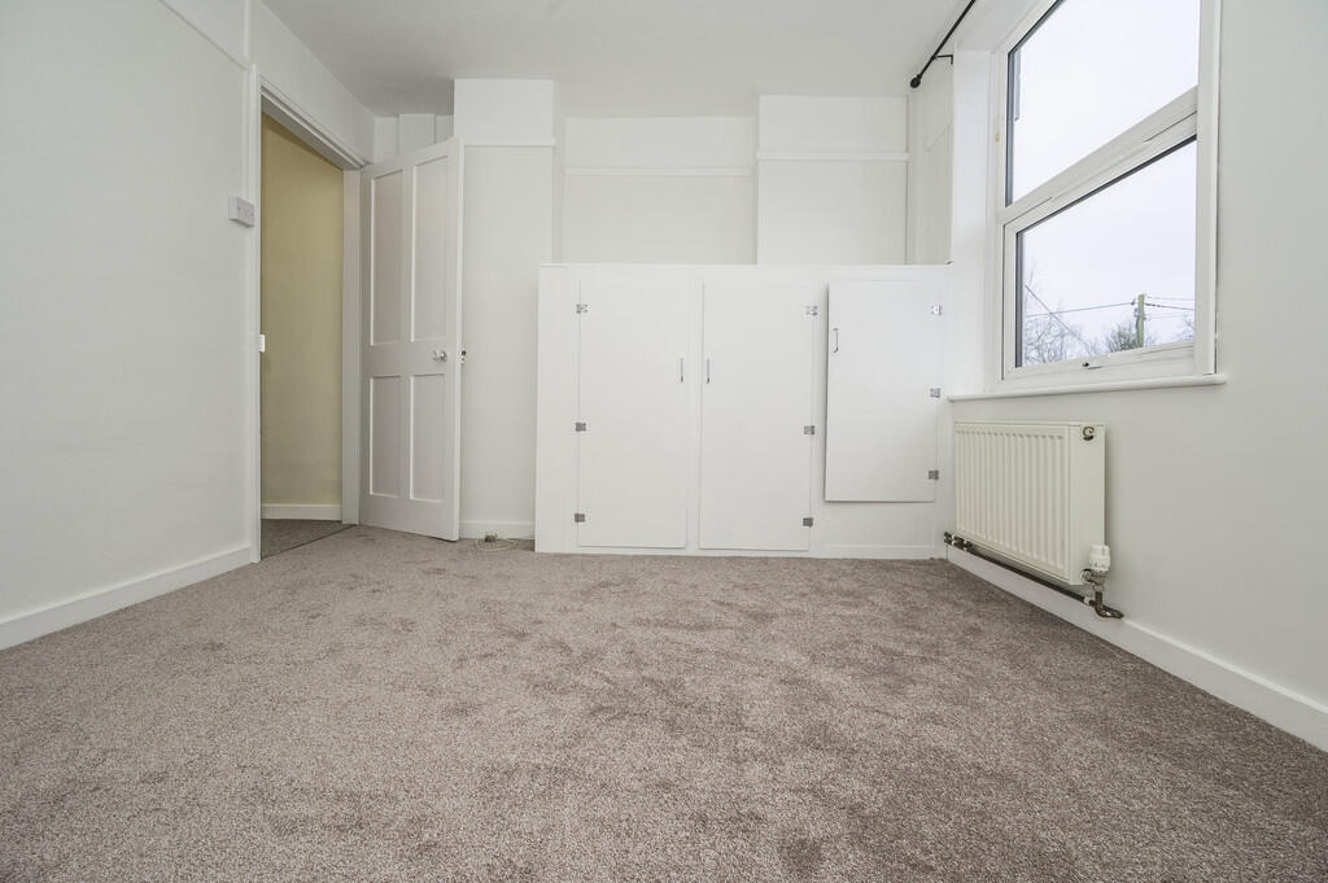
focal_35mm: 14
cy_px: 442
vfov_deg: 81.1
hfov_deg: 104.3
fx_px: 516
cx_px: 664
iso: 400
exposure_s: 1/125
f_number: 7.1
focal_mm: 14
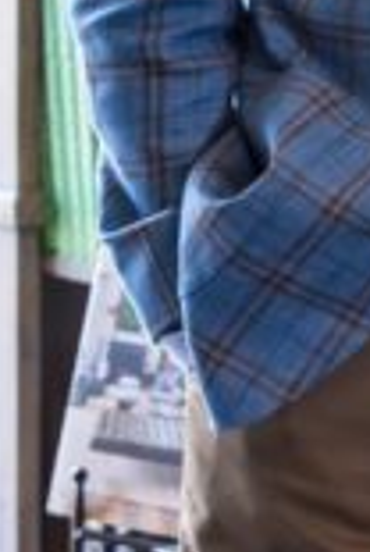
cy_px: -69
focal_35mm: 242
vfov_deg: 8.4
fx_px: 3714
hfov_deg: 5.5
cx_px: 861
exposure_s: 1/80
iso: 800
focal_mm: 36
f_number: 5
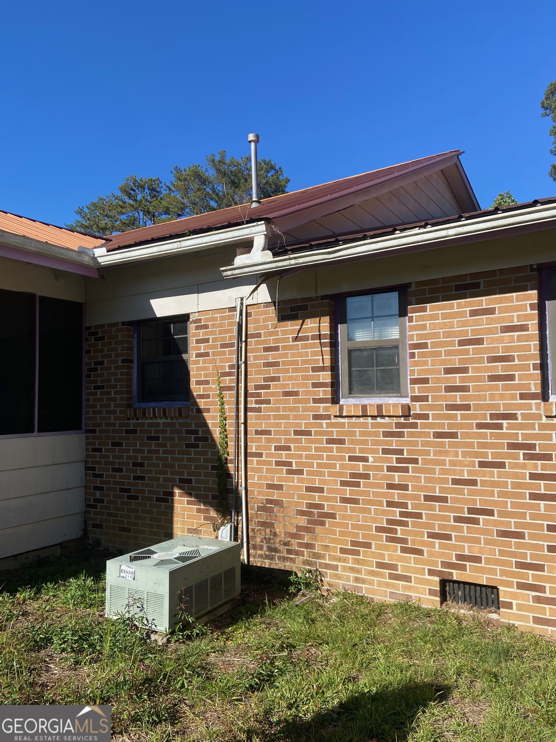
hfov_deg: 53.1
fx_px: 557
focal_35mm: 26
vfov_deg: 67.3
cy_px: 371
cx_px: 278
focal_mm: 4.25
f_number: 1.8
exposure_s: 1/2571
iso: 32
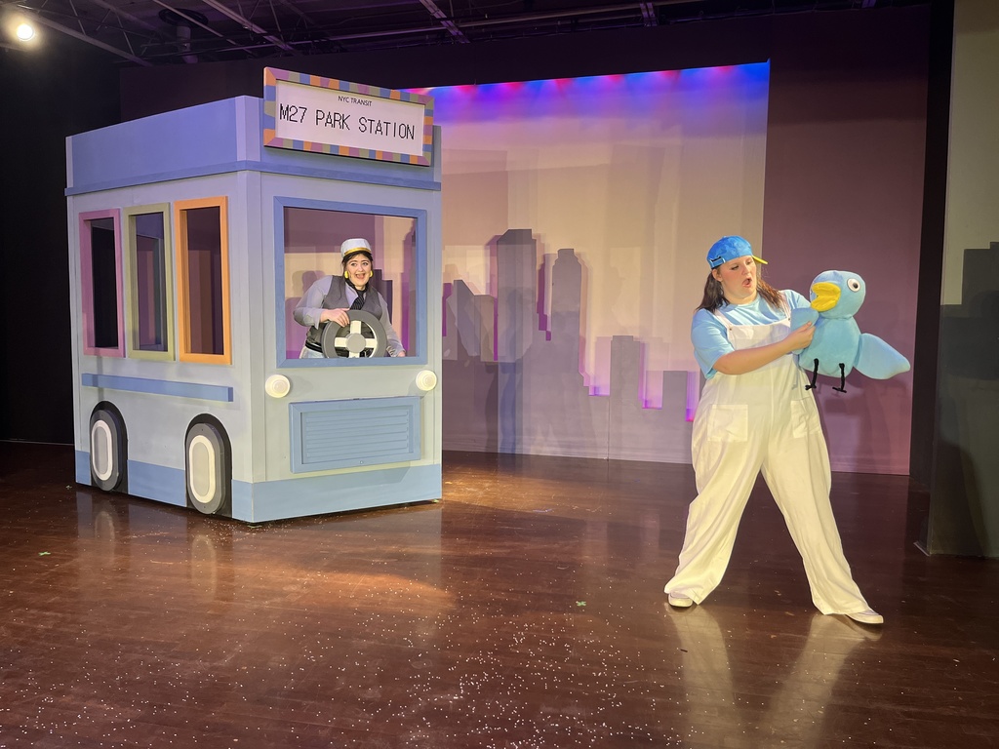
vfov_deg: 53.1
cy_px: 374
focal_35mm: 26
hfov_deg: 67.3
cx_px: 500
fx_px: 750
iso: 160
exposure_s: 1/60
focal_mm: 5.1
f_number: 1.6
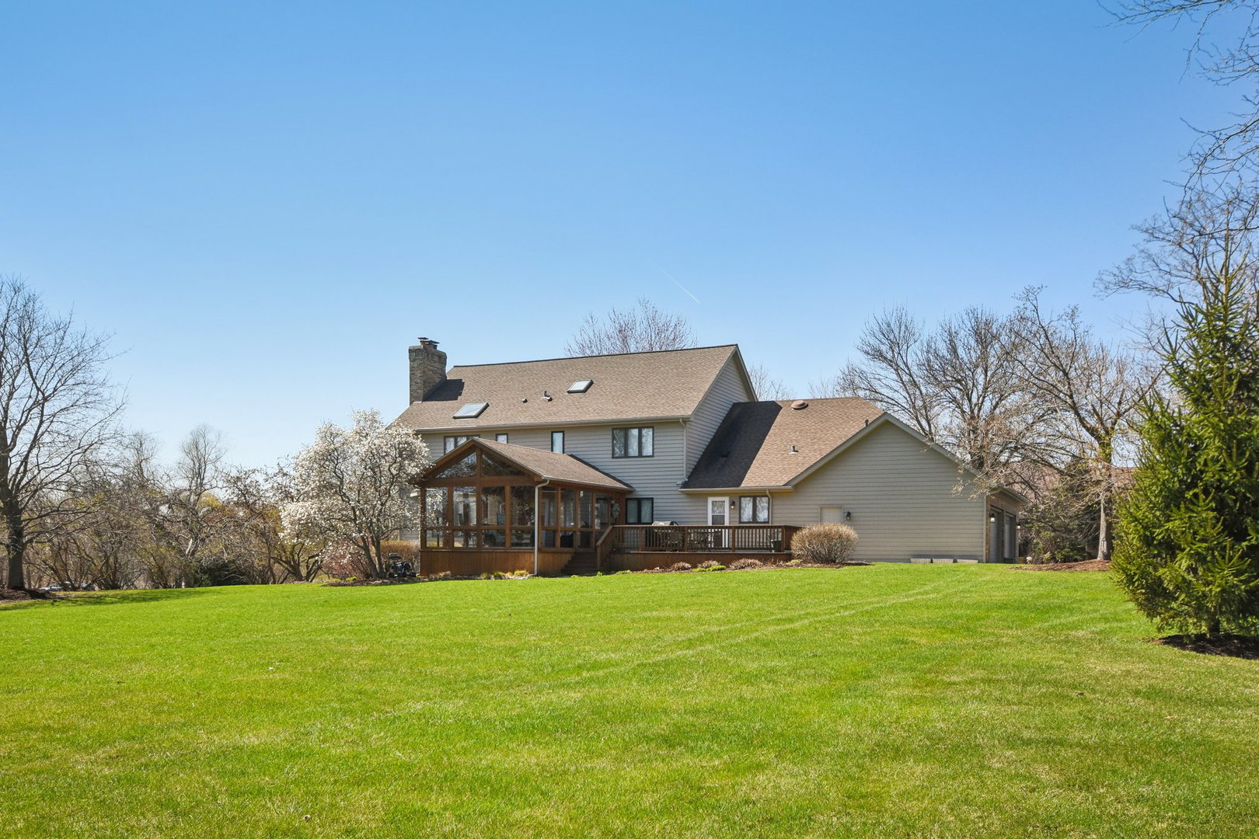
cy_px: 420
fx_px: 1049
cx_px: 630
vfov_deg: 43.6
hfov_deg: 61.9
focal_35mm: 30
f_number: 8
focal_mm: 20
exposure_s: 1/800
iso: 400
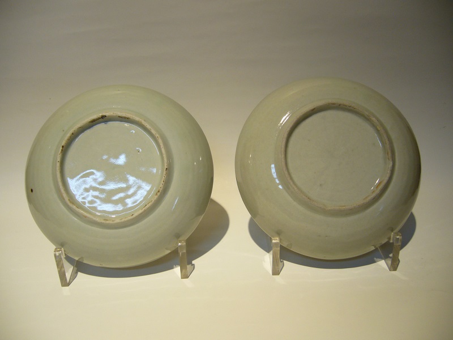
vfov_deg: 40.7
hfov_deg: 52.6
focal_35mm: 35
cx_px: 226
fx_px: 458
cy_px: 170
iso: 100
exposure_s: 1/20
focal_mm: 5.8
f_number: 2.8
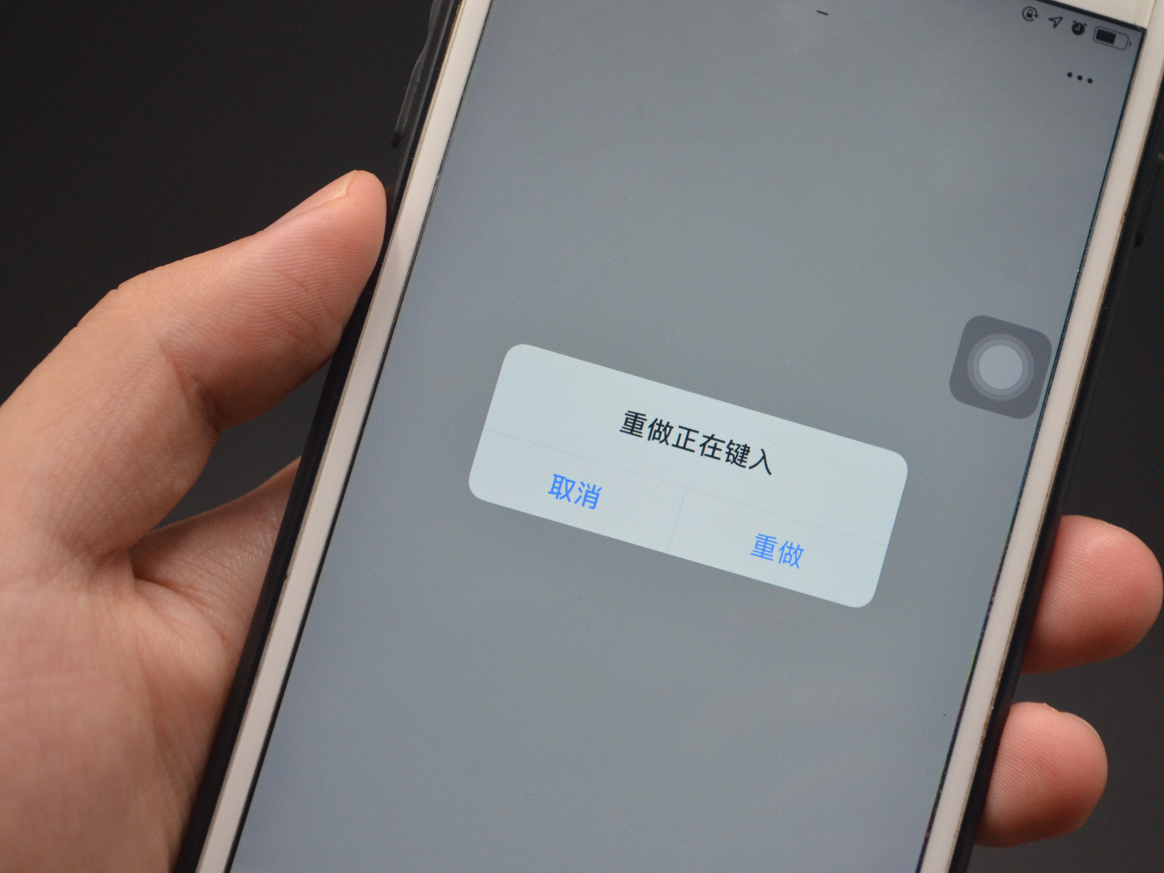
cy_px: 449
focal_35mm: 80
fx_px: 2676
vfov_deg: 18.5
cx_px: 693
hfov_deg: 24.5
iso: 1600
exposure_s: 1/500
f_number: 5.3
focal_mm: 45
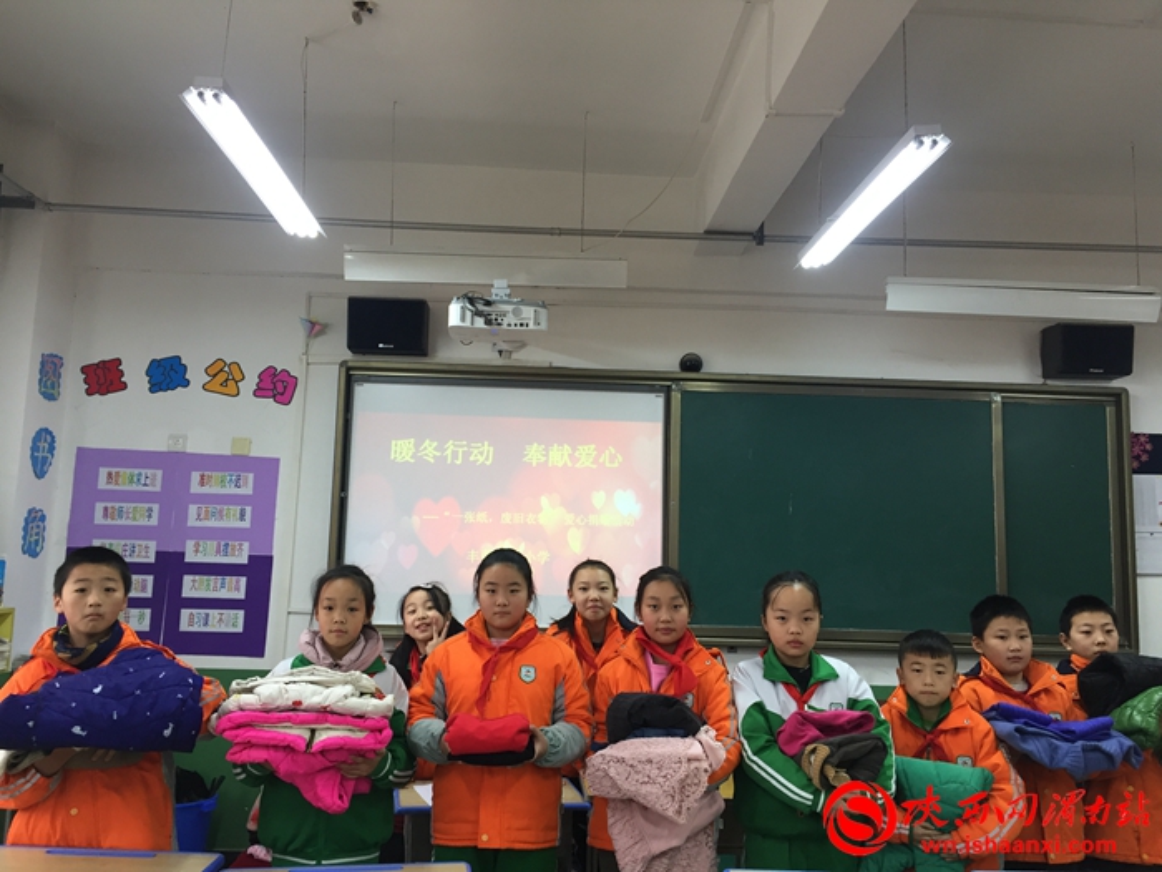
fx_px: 973
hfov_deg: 61.7
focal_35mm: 29
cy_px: 436
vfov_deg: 48.2
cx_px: 581
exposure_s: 1/33
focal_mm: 4.15
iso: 80
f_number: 2.2
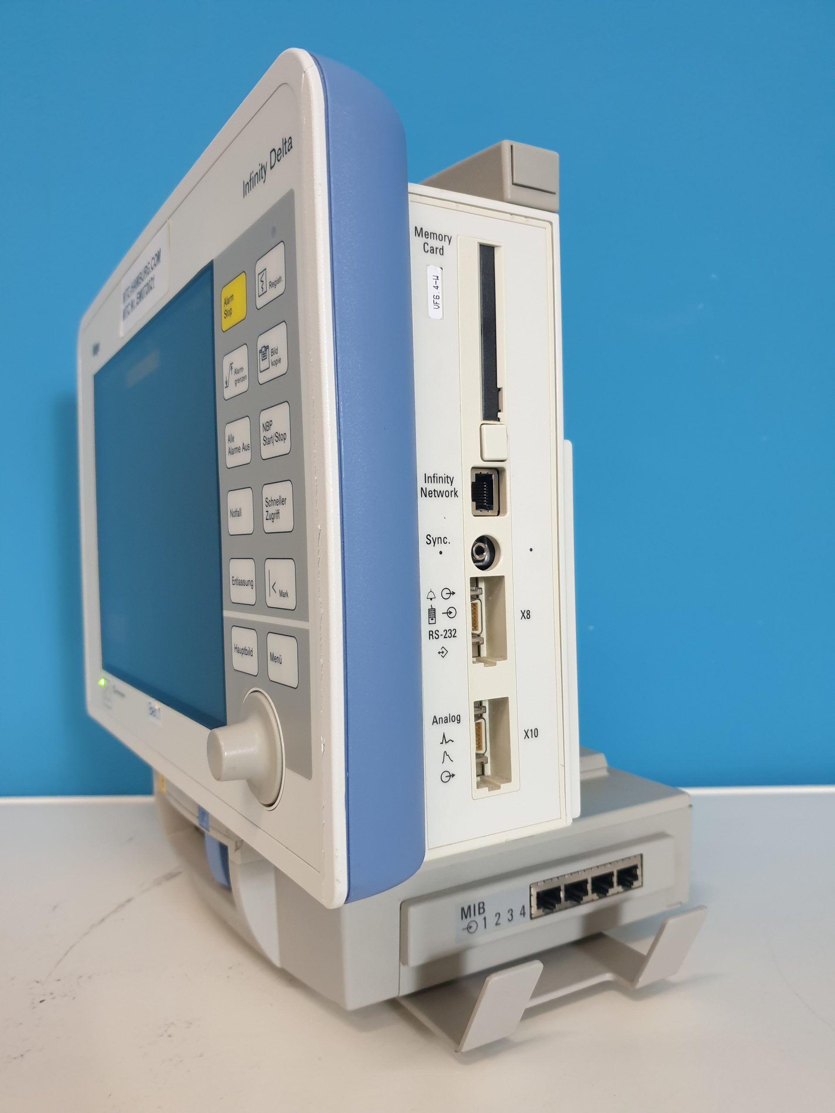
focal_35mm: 26
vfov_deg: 67.3
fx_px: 836
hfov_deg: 53.1
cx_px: 418
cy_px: 556
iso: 200
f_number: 1.5
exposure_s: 1/50
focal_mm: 4.3
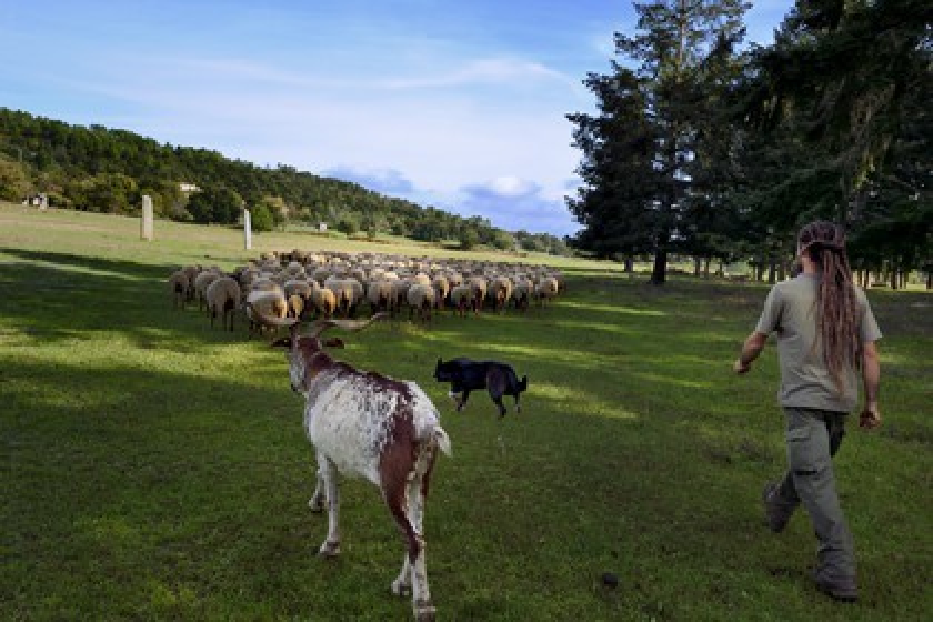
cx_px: 466
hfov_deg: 58.7
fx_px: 829
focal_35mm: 32
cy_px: 311
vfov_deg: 41.1
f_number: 9
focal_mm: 32
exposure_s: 1/500
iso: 800
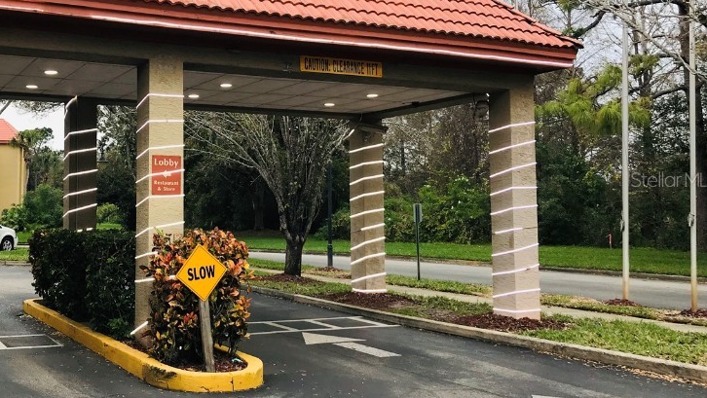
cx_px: 224
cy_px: 179
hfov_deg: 46.4
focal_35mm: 43
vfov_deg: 27.7
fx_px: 806
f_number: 1.8
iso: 20
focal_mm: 3.99
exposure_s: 1/60
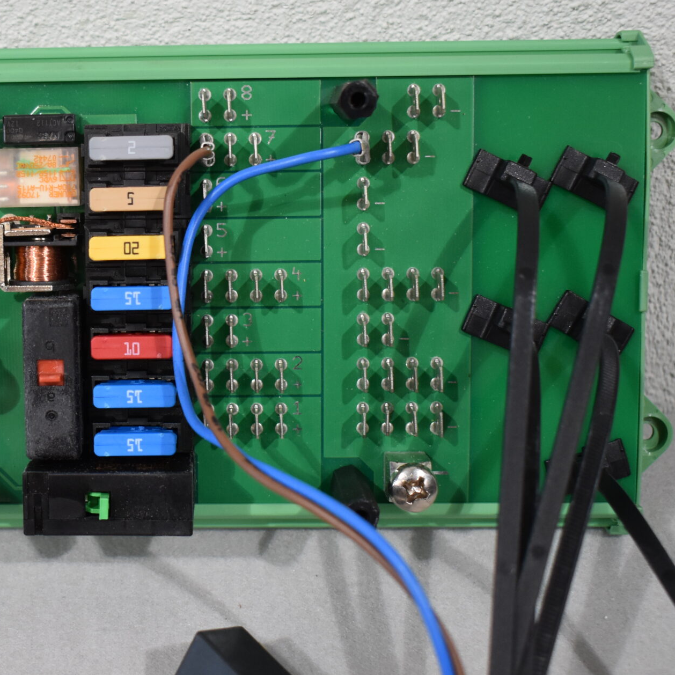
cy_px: 337
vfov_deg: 26.5
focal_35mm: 65
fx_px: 1431
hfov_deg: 26.1
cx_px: 138
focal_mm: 25
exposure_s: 1/200
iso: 800
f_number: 4
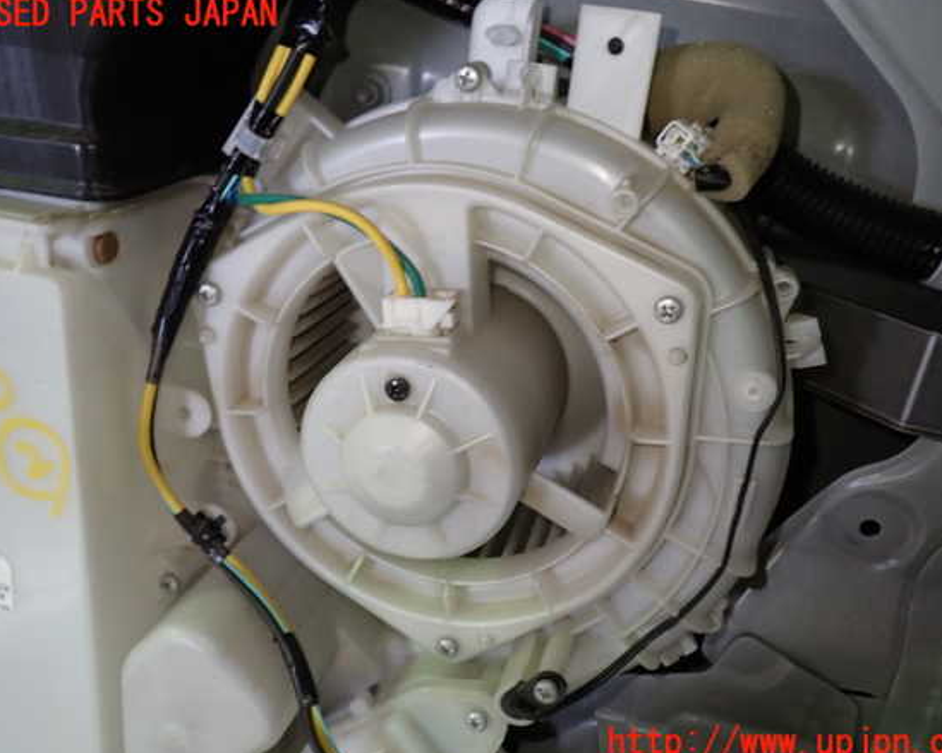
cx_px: 480
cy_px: 379
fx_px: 892
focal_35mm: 32
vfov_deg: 45.8
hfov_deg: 55.7
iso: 200
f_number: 2.3
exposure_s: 1/40
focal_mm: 5.4
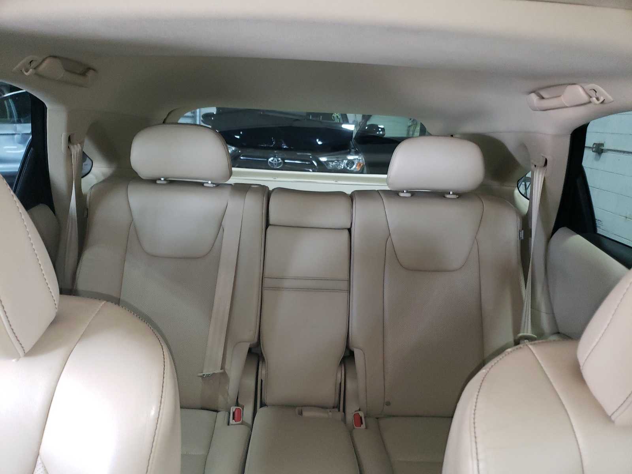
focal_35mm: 26
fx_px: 475
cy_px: 237
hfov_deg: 67.3
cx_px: 316
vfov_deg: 53.1
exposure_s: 1/60.2
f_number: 1.5
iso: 280
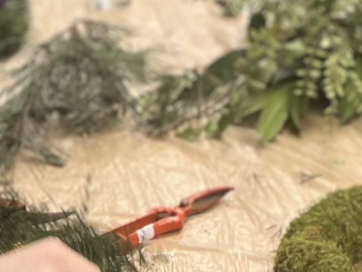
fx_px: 1527
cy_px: -299
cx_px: 542
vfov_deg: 9.4
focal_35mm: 146
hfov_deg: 12.8
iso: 64
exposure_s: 1/50
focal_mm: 5.7
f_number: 1.5
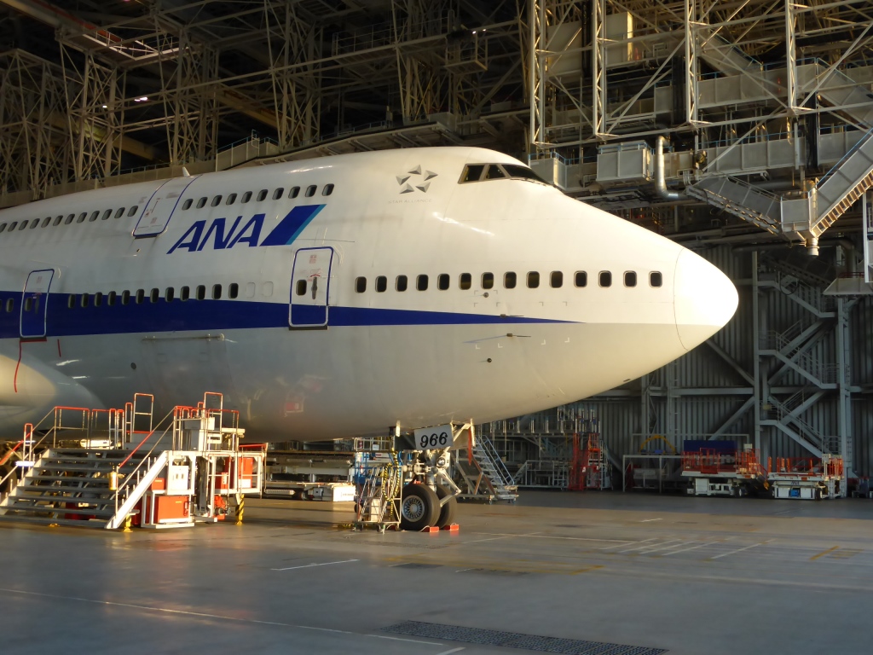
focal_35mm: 40
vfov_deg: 36.0
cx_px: 436
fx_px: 1009
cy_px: 328
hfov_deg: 46.8
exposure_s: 1/60
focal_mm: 6.9
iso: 250
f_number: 3.9
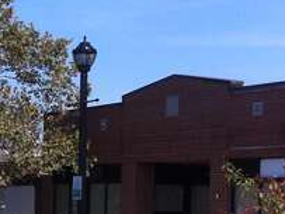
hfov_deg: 13.1
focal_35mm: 138
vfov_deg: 10.7
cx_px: -204
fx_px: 1136
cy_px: 159
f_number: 2.8
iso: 80
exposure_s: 1/1160
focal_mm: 3.85
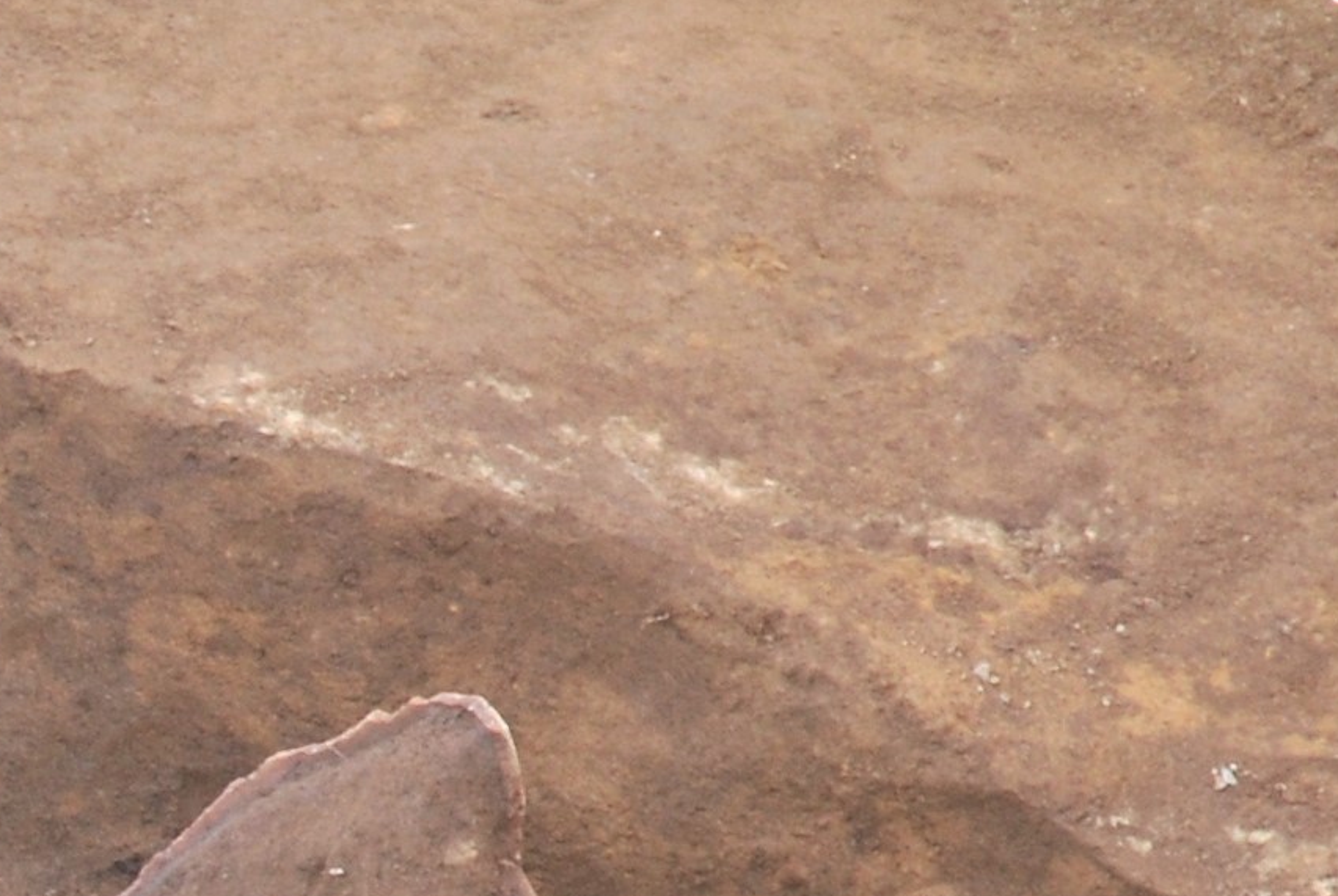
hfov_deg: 4.3
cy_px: 1547
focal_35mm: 477
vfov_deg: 2.9
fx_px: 17756
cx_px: -727
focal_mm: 70
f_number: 7.1
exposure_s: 1/30
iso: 400
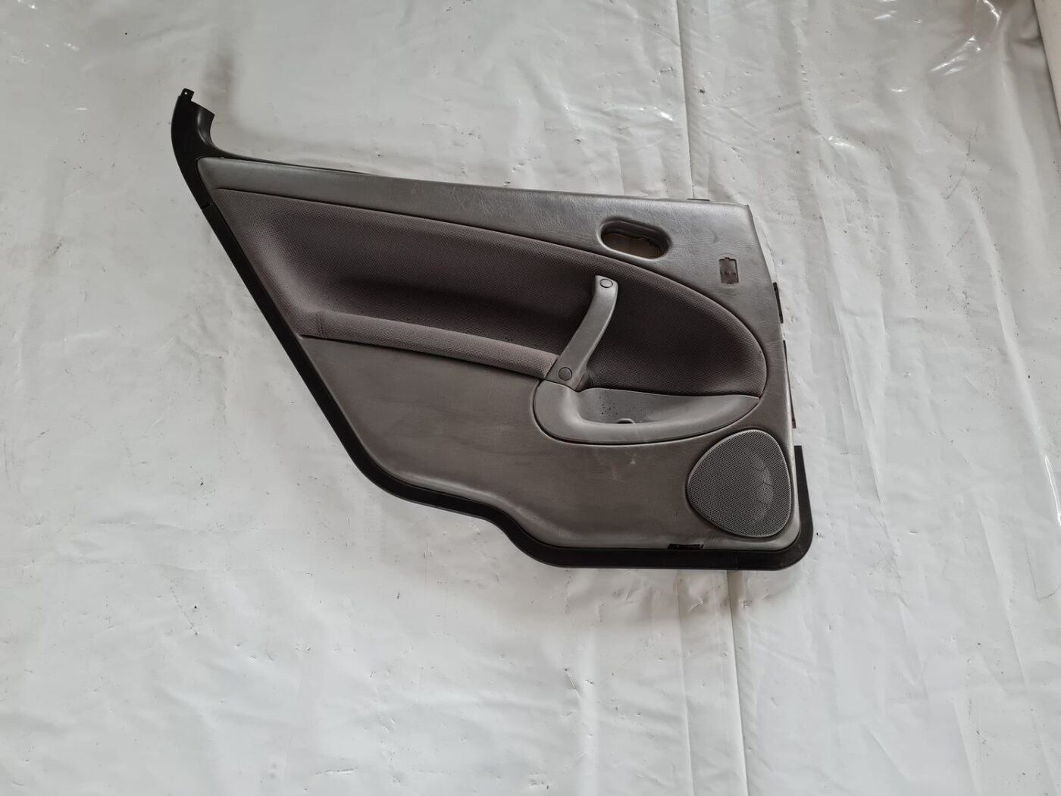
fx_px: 797
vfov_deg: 53.1
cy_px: 398
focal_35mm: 26
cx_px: 530
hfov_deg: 67.3
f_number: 1.8
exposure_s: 1/100
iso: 250
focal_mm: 5.4
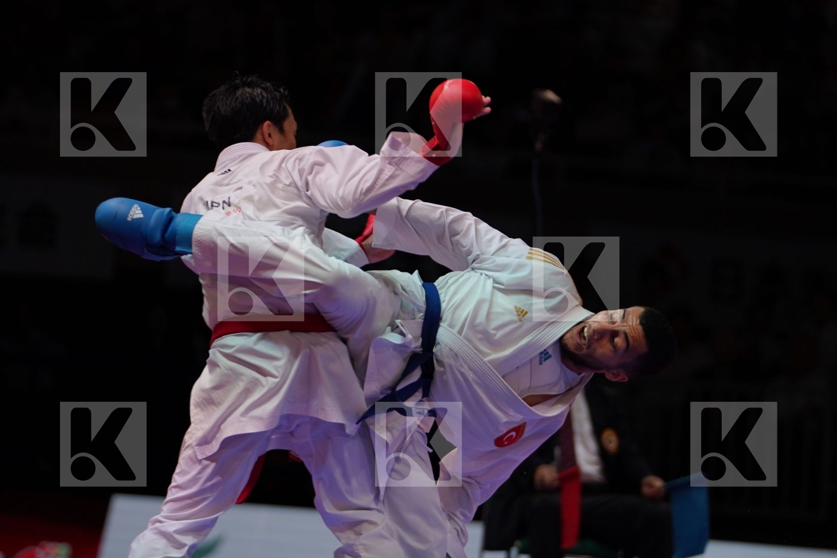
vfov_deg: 6.1
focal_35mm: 226
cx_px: 418
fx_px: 5254
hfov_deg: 9.1
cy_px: 279
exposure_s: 1/1000
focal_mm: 151
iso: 500
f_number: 2.8
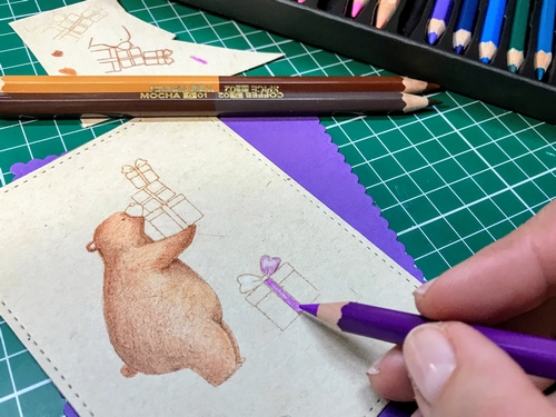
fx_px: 450
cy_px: 208
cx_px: 278
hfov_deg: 63.4
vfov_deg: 49.7
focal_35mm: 28
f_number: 1.8
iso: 25
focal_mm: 3.99
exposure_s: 1/33
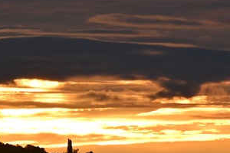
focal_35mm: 1040
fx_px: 6644
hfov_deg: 2.0
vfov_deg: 1.3
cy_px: 26
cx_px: 146
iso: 280
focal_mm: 240
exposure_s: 1/1000
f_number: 5.6
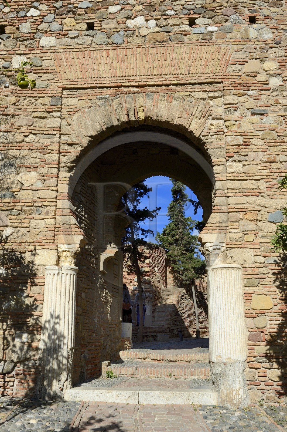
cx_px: 144
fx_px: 431
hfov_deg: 36.8
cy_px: 216
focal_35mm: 36
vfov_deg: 53.2
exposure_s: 1/250
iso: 200
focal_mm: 36
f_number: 14
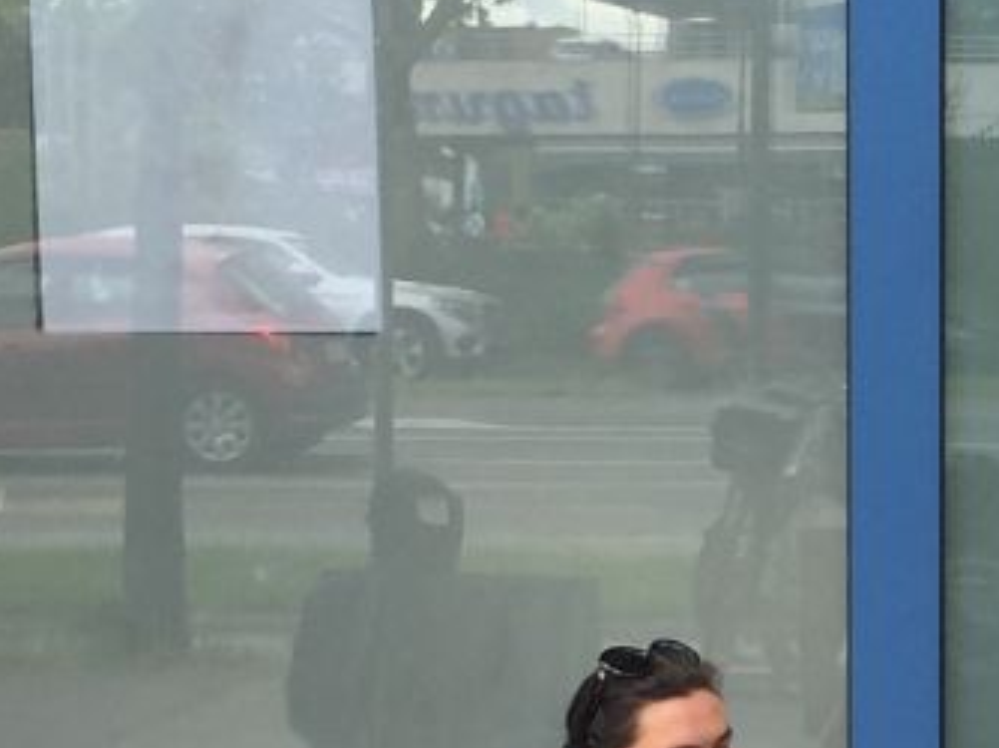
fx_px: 4009
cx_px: 1274
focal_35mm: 139
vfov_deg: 10.6
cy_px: 580
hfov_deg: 13.7
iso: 32
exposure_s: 1/403
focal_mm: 4.15
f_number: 2.2
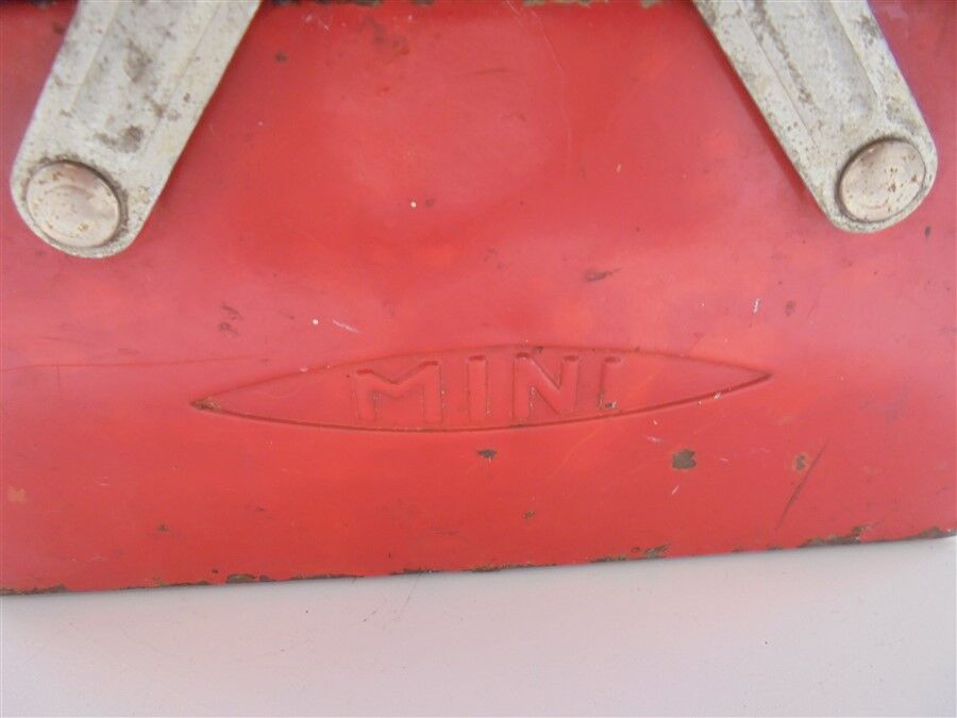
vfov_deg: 53.1
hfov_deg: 67.3
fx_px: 719
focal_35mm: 26
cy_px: 359
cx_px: 478
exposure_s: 1/30
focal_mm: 4.6
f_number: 3.5
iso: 250
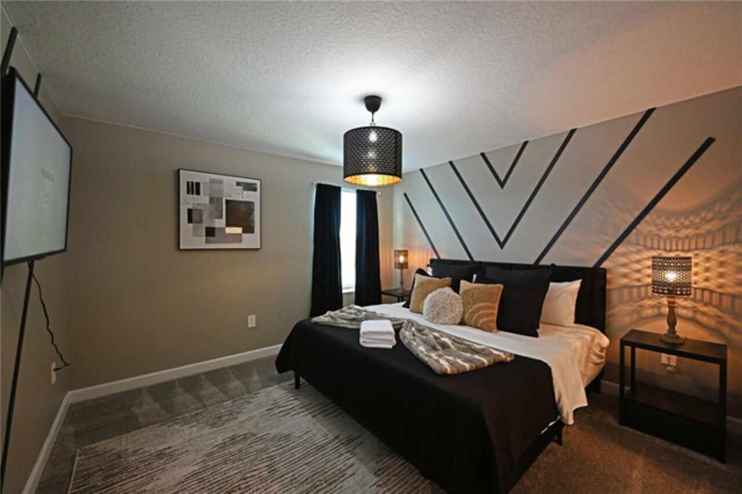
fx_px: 288
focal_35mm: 14
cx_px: 371
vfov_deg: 81.1
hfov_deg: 104.3
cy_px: 247
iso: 1250
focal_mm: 14
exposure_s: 1/125
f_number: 2.8
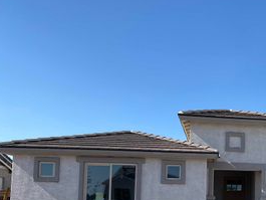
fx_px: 377
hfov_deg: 36.2
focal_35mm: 49
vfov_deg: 28.6
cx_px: 245
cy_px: 177
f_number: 1.8
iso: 32
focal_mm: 4.25
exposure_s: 1/2817
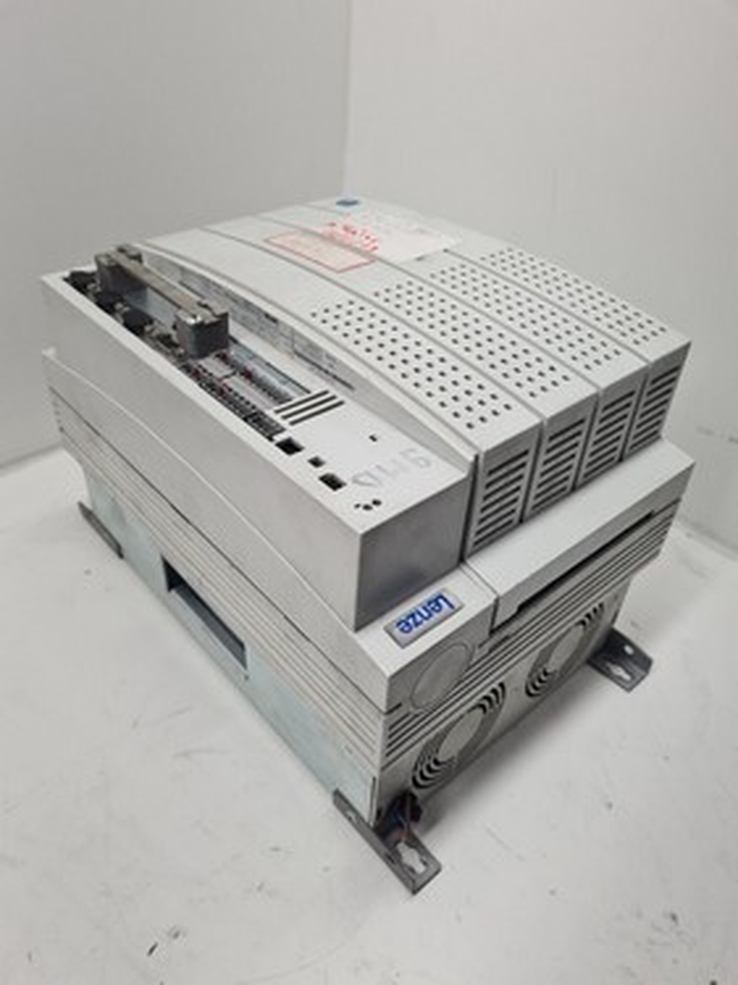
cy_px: 492
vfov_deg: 67.3
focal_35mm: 26
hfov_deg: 53.0
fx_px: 740
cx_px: 369
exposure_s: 1/122
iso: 50
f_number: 1.8
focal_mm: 5.4
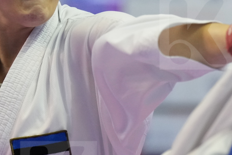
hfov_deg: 5.3
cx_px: 59
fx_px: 2525
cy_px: 32
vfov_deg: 3.5
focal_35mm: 392
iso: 3200
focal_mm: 108
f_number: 2.8
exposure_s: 1/1000
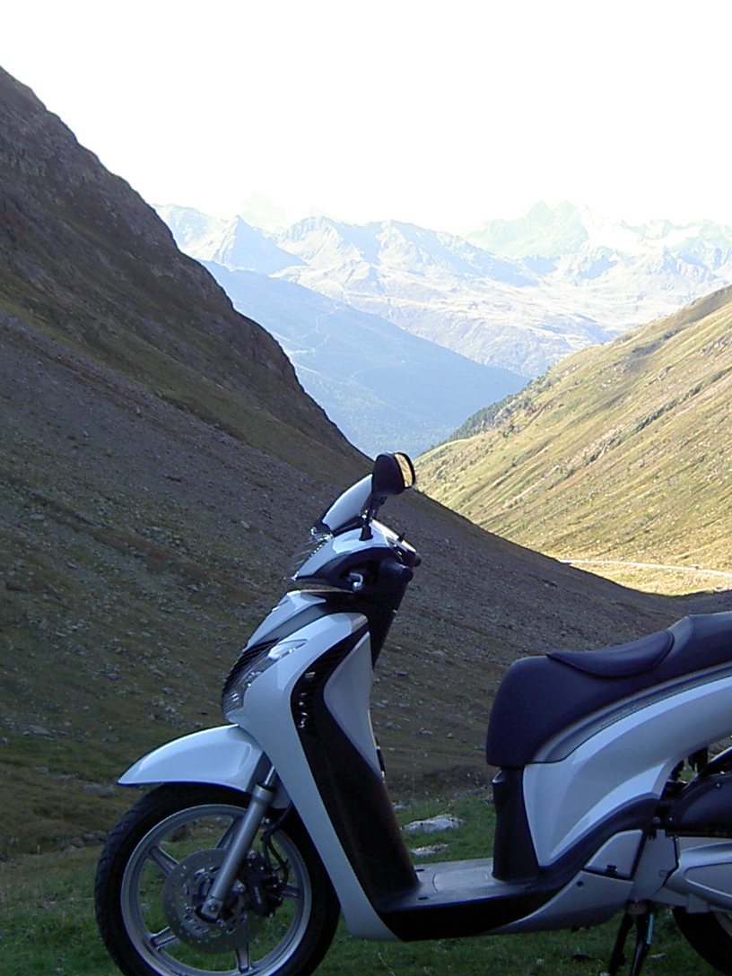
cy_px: 474
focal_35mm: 71
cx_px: 560
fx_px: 2002
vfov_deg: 27.4
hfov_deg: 20.5
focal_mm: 5.6
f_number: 2.8
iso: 50
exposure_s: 1/200
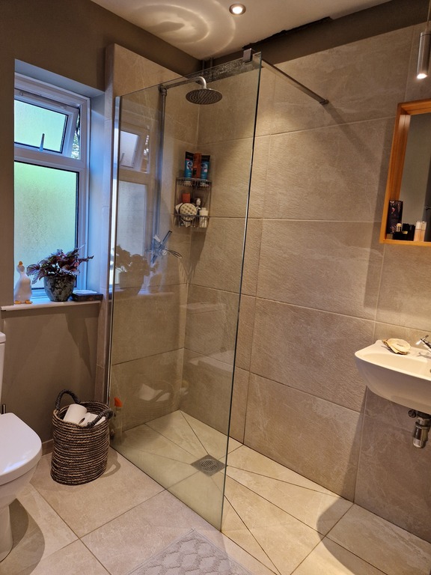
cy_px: 288
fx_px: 382
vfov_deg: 73.9
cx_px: 216
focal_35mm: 23
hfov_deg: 58.9
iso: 200
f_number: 1.8
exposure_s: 1/100
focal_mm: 5.4
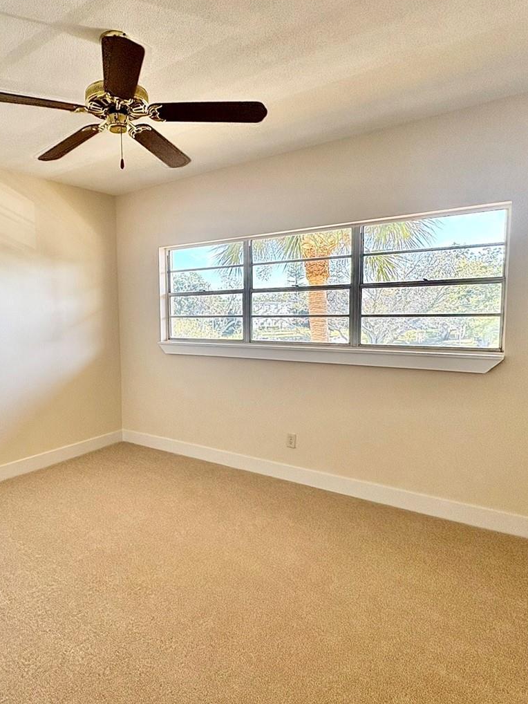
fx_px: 447
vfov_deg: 76.4
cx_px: 184
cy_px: 349
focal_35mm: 22
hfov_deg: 59.9
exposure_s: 1/174
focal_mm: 2.22
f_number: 2.2
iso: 64
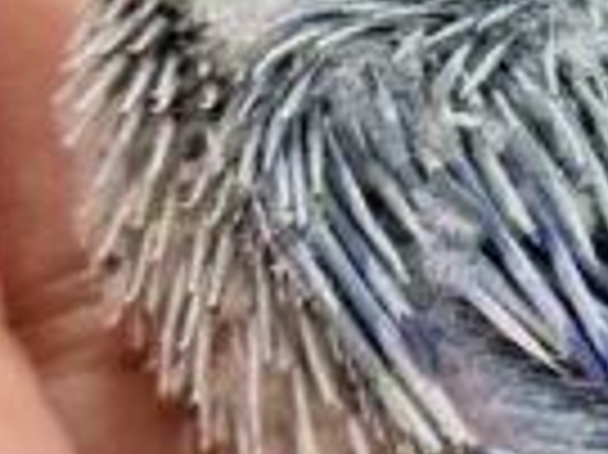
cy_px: 13
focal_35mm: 246
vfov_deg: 6.0
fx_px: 4317
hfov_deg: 7.9
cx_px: 946
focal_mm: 5.96
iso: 50
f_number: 1.6
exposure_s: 1/50
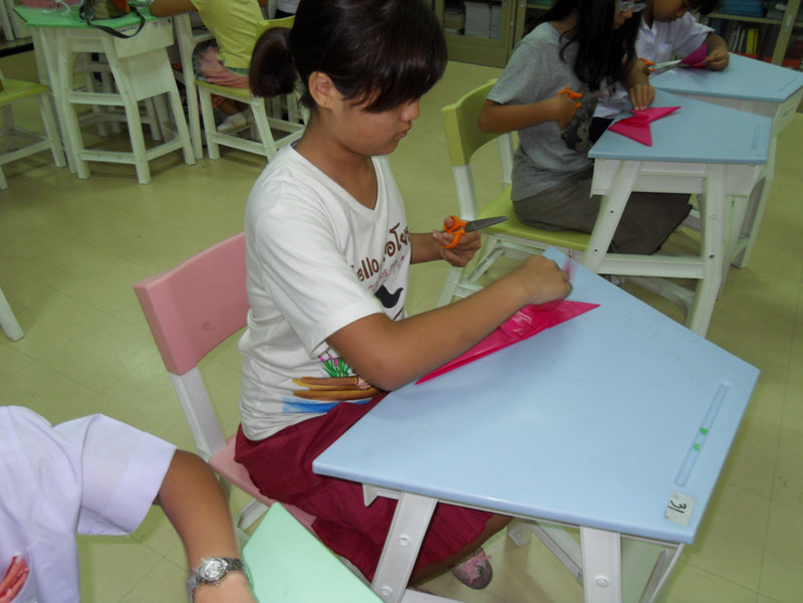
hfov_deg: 63.4
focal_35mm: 28
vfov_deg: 49.7
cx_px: 402
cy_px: 302
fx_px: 650
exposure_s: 1/45
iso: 200
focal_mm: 6
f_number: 2.8
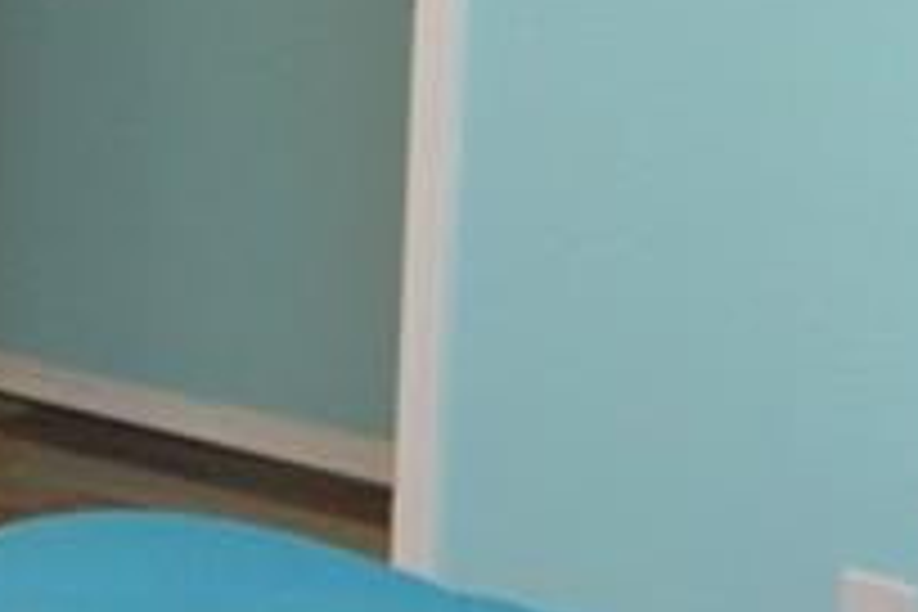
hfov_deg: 14.1
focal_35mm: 141
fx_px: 3595
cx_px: -176
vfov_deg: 9.7
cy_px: 133
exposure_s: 1/60
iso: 450
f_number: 4
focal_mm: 12
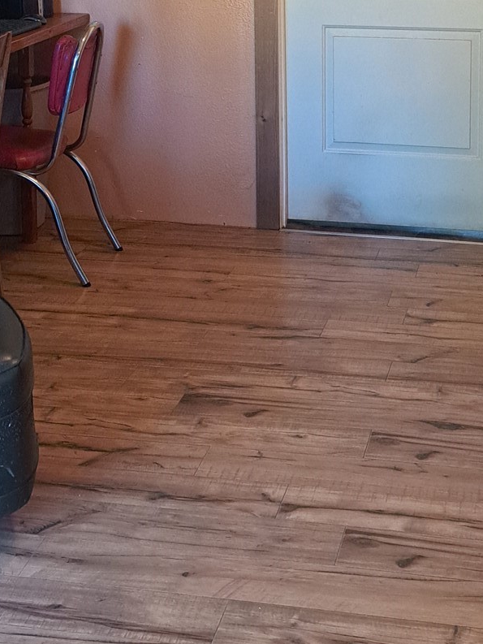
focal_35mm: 62
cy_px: 38
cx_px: 309
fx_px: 1153
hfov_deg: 23.6
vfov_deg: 29.6
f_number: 1.8
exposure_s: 1/60
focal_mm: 5.23
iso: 400
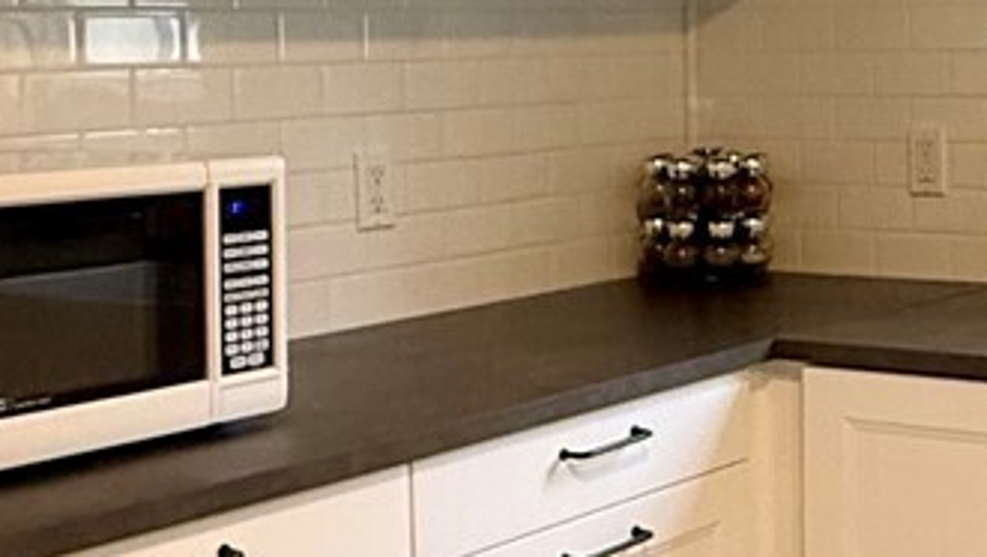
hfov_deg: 26.7
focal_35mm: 74
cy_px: 96
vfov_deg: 16.2
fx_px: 1938
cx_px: 1032
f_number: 2.2
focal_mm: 2.22
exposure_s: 1/120
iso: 200
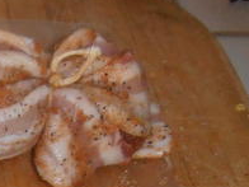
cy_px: 330
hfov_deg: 15.7
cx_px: -175
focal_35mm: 110
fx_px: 791
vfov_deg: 12.4
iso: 125
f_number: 3
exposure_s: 1/30
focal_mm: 4.2
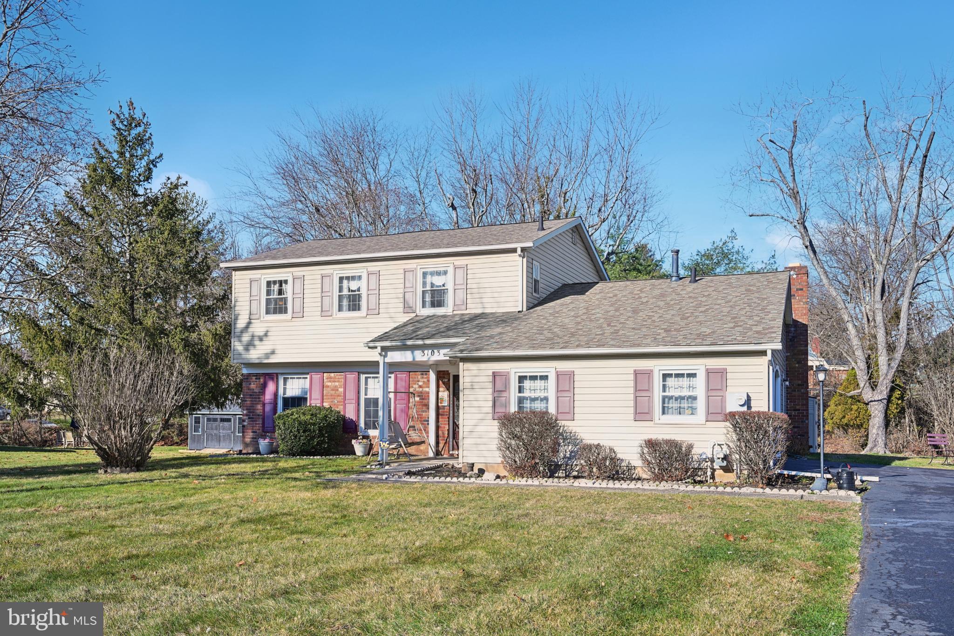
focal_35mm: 30
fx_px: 795
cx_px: 477
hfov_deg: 61.9
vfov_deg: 43.6
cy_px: 318
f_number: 8
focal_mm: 30
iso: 800
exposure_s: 1/500
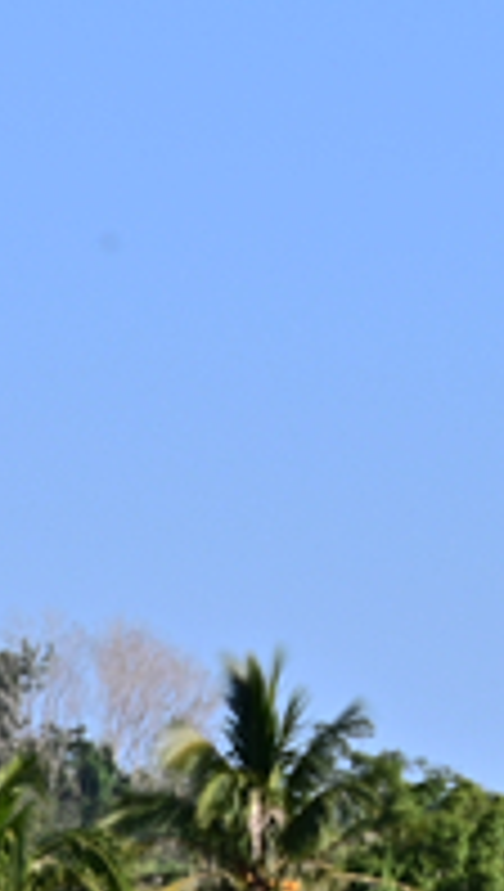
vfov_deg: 7.5
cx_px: -1251
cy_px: 1688
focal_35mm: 279
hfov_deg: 4.2
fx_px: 6600
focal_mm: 44
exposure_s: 3
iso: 64
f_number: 22
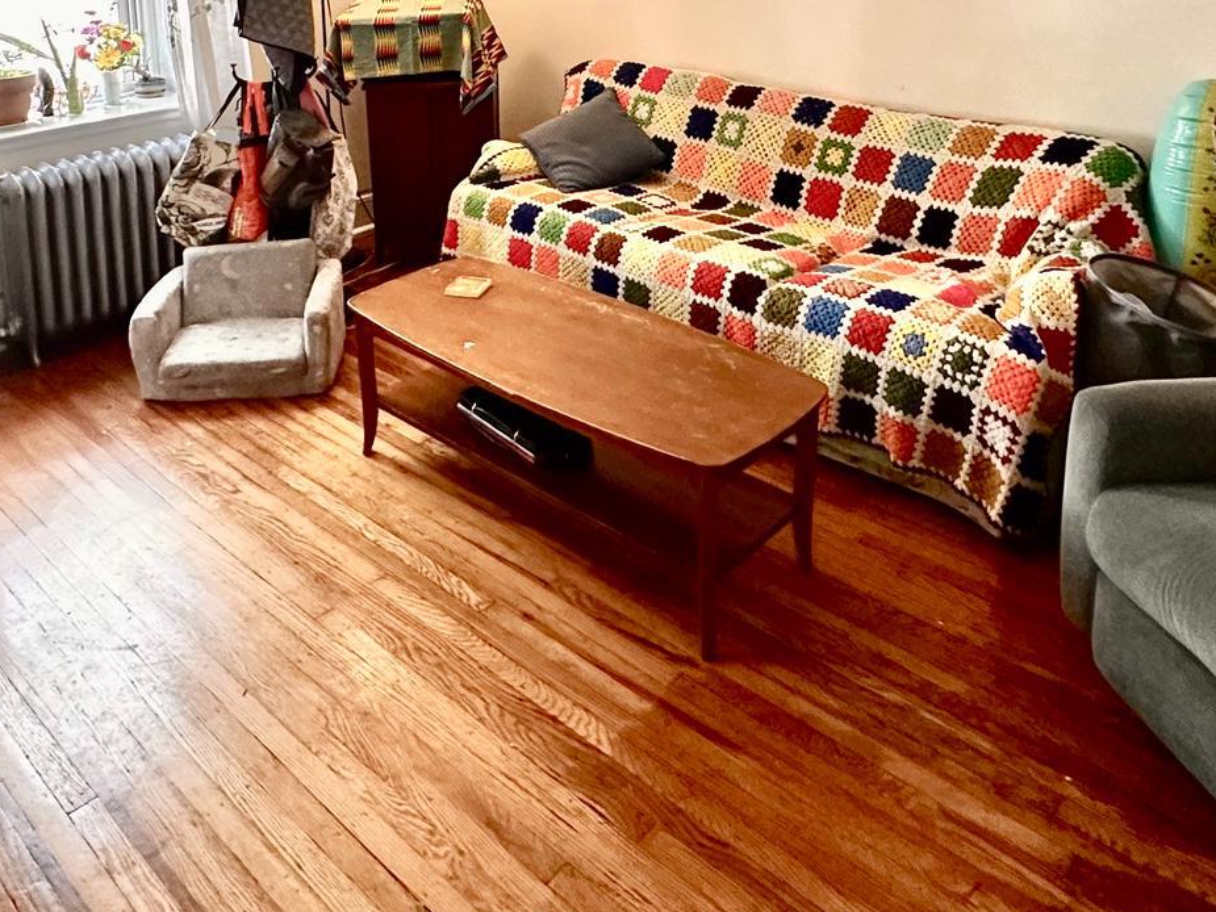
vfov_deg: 40.4
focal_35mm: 31
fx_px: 1089
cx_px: 574
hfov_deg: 58.3
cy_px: 20
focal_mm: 2.22
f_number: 2.2
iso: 320
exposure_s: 1/60
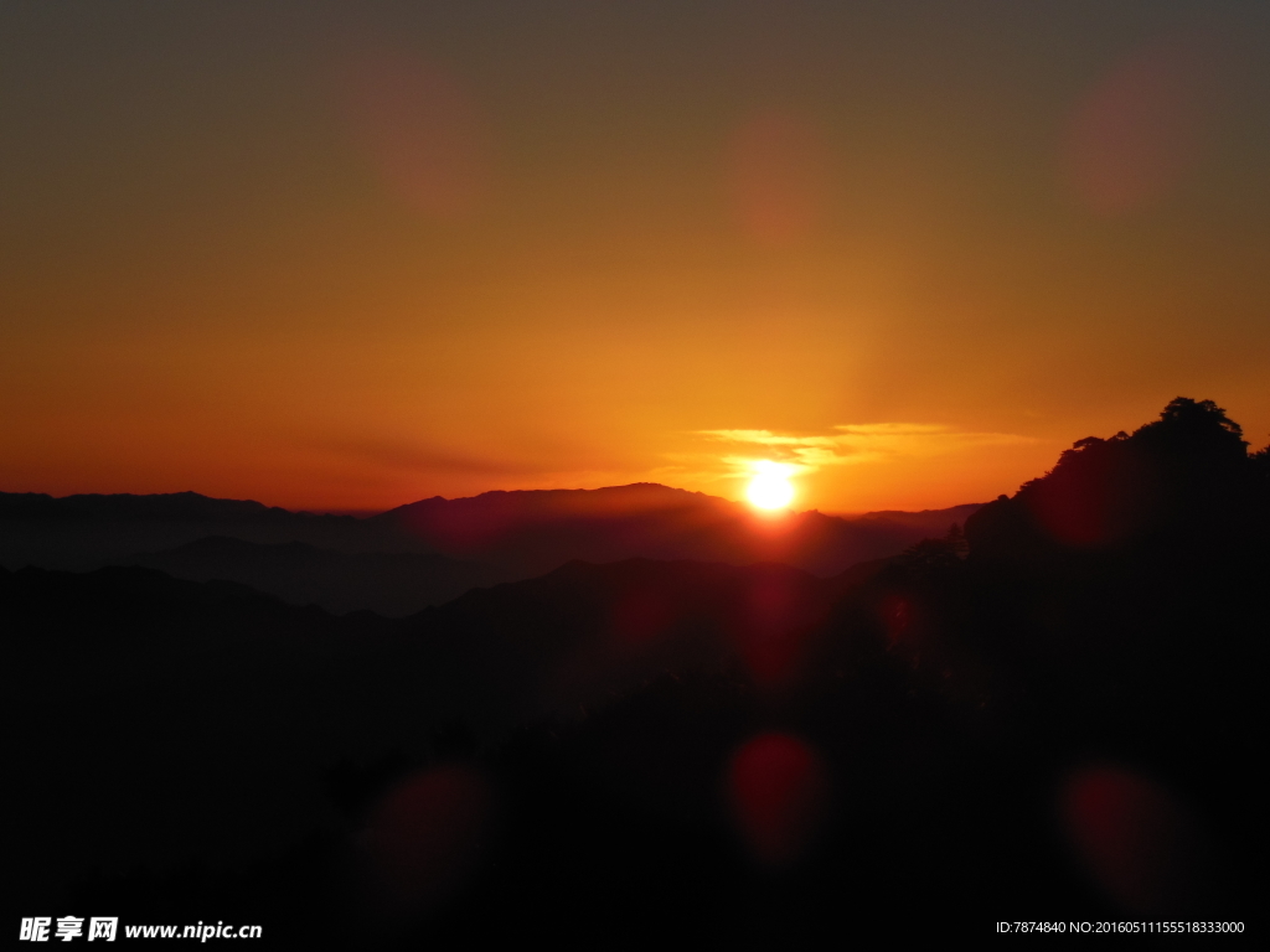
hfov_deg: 18.4
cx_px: 635
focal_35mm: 107
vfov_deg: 13.8
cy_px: 476
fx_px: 3926
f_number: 5.7
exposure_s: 1/1000
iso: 125
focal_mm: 19.1
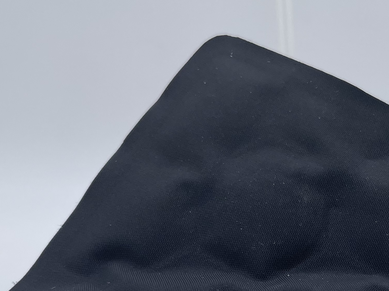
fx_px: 787
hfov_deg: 27.6
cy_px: 323
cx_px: 256
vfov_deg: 20.0
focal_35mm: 70
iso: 32
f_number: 1.6
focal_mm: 4.2
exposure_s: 1/947
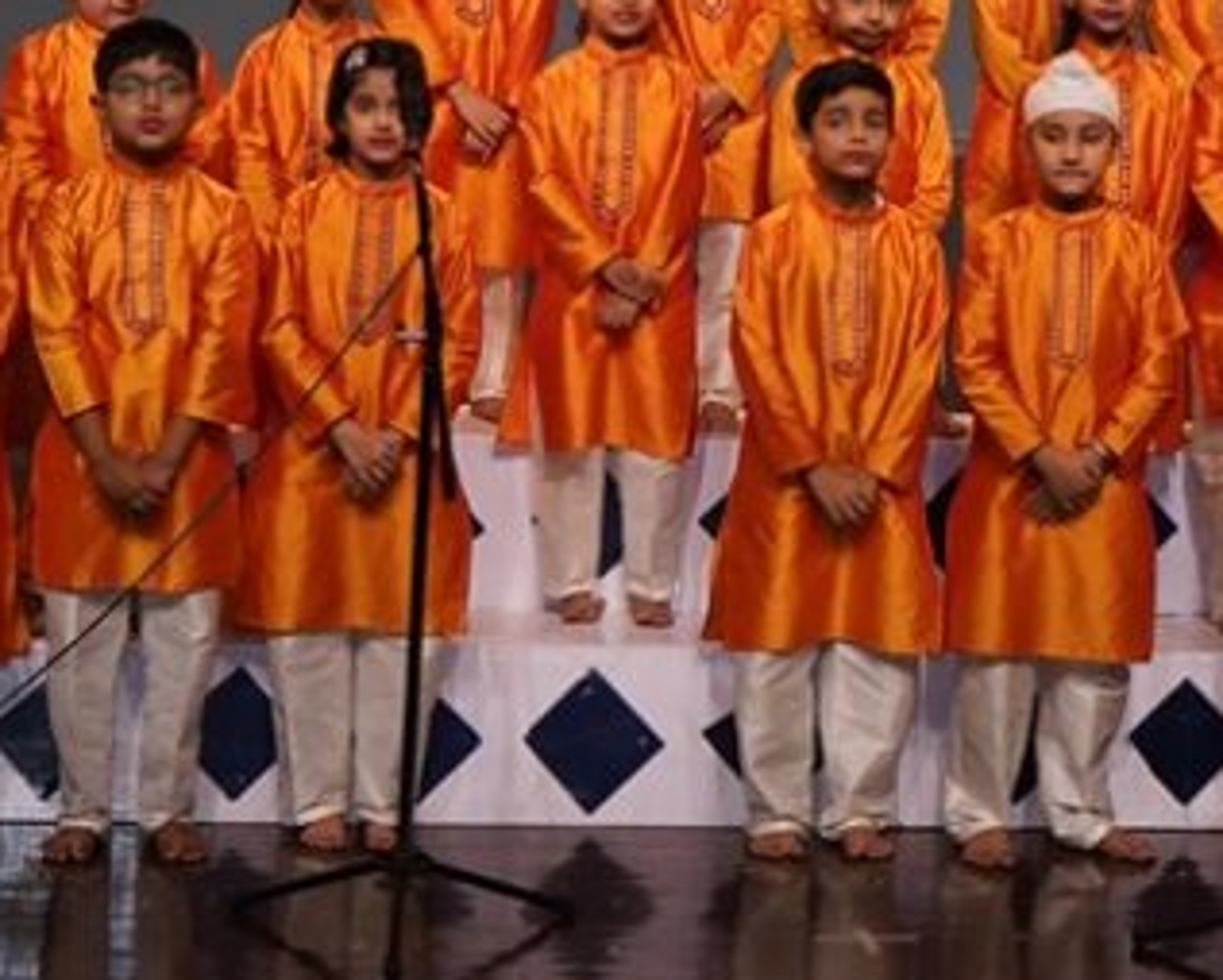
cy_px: 293
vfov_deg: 16.5
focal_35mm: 93
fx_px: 3368
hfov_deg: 20.4
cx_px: 914
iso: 1600
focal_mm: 41
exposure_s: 1/125
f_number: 4.5
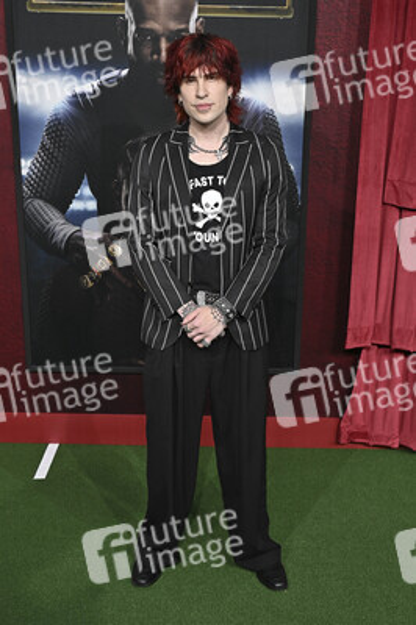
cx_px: 208
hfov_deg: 37.8
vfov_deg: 54.5
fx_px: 608
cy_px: 312
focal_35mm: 35
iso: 320
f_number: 7.1
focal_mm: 35
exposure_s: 1/400
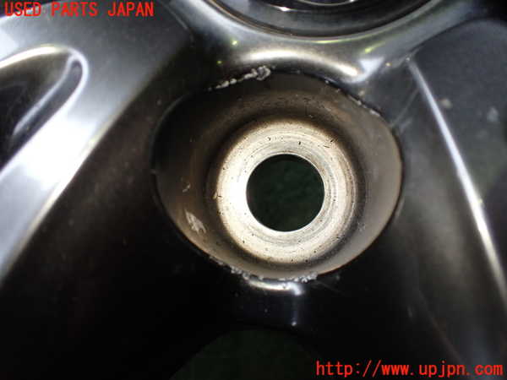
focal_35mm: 30
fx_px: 439
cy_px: 190
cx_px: 254
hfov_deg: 60.0
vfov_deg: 46.8
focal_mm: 5.4
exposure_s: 1/125
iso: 250
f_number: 2.3
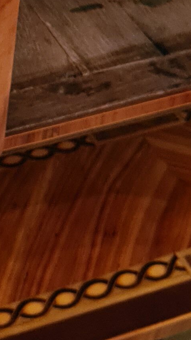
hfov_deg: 8.9
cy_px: -88
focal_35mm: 134
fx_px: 1207
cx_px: -57
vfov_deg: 15.3
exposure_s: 1/33
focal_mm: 5.4
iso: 500
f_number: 1.8
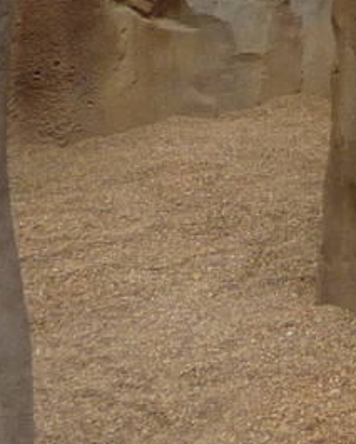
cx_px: 1237
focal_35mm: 188
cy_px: -506
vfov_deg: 9.5
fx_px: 2475
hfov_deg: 7.0
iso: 100
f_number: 3.5
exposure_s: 1/500
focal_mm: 5.3
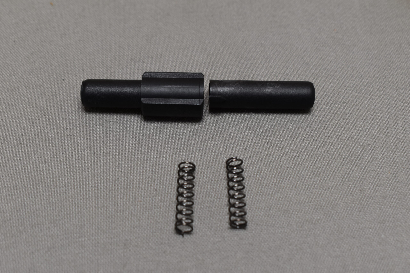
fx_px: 683
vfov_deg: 22.6
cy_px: 136
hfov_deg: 33.4
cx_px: 205
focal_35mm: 60
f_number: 8
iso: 400
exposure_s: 1/60
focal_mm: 40
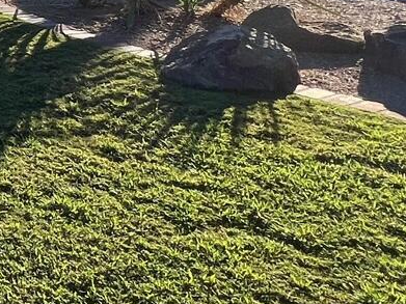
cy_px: -120
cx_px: -357
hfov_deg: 19.7
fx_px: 786
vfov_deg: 19.7
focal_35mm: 67
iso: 32
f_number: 1.8
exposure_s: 1/1553
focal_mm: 1.57
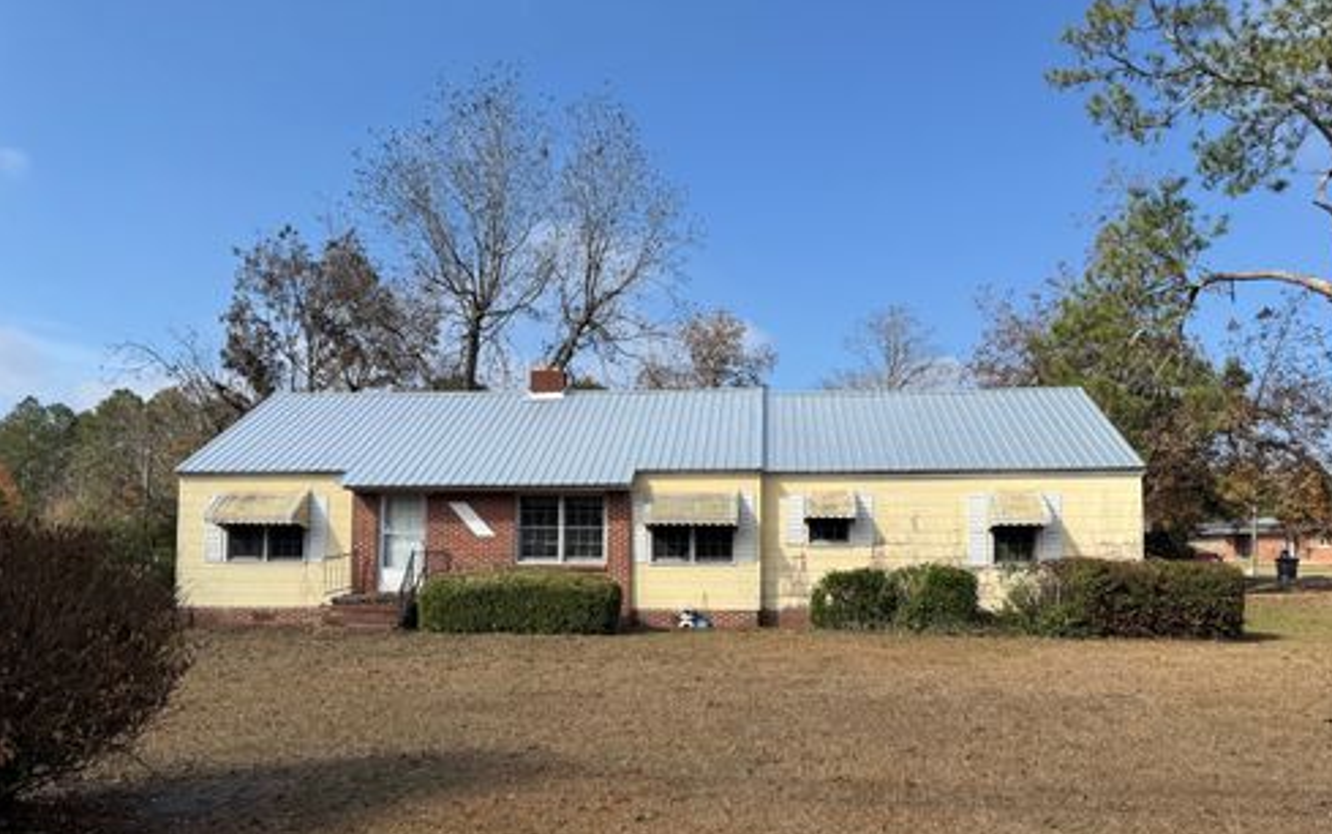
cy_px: 506
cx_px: 676
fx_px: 944
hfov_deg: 70.4
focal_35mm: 26
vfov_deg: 47.3
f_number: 1.78
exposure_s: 1/4673
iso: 80
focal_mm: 6.76
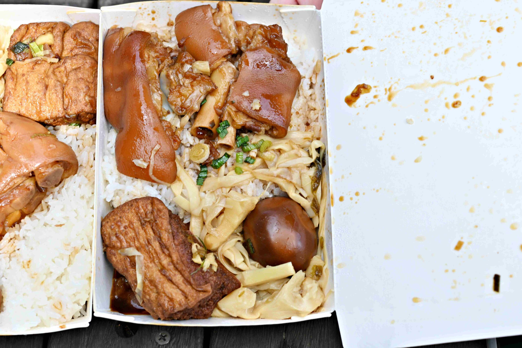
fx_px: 1087
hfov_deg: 27.0
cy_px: 174
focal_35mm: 75
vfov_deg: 18.2
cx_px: 261
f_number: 4.5
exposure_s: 1/200
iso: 100
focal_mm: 50
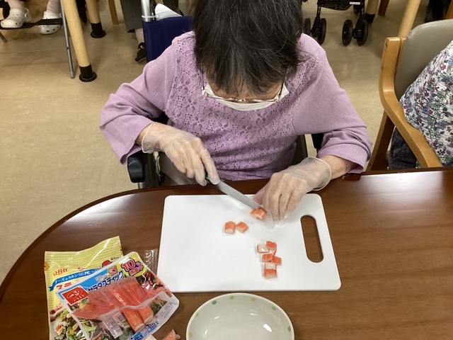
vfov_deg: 45.4
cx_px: 226
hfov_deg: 58.4
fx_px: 406
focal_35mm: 31
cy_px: 170
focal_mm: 3.3
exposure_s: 1/50
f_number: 2.4
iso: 125
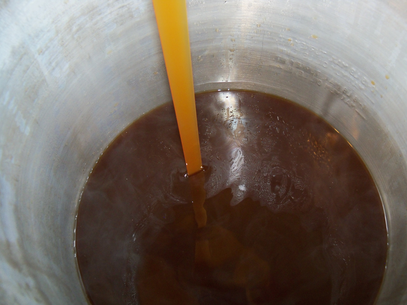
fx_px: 412
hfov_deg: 52.6
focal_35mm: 35
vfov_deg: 40.7
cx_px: 204
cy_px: 152
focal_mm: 6.2
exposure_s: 1/30
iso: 200
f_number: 3.5
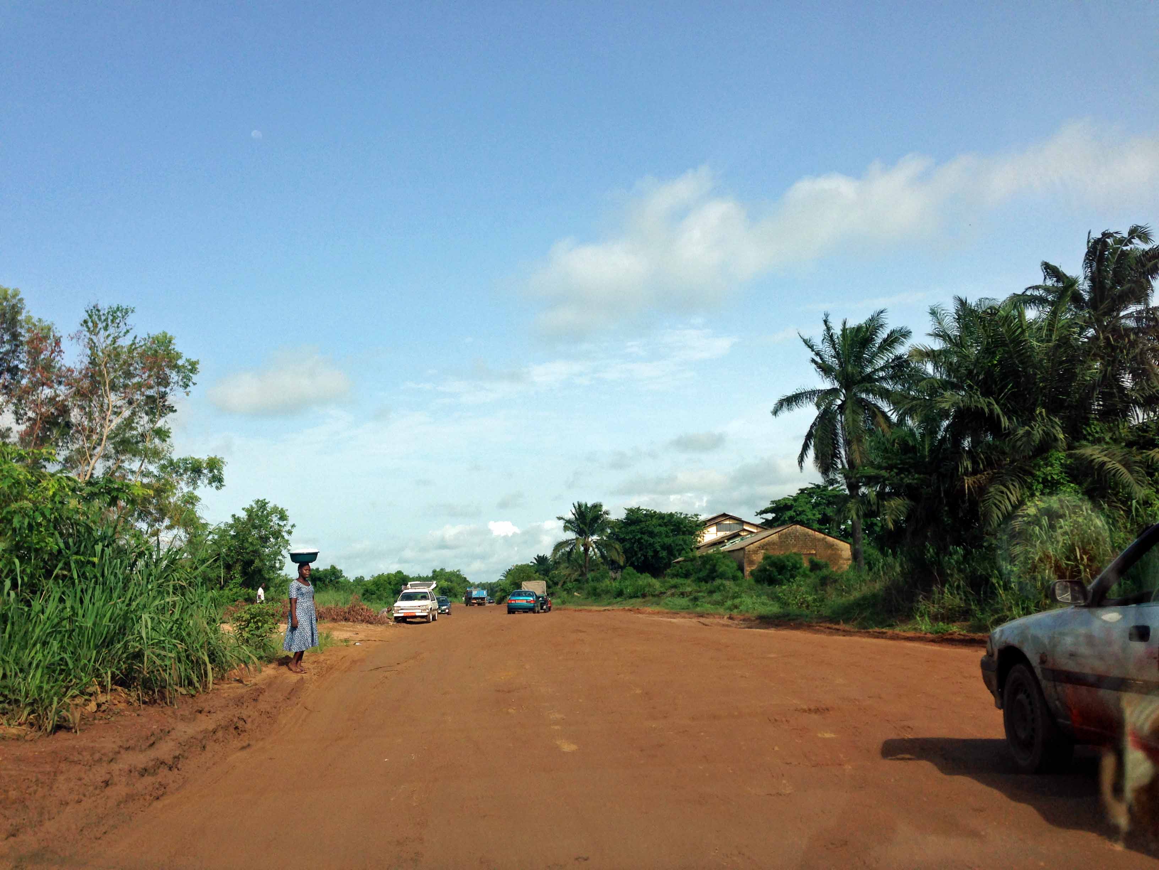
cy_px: 435
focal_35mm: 33
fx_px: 1105
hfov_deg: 55.4
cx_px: 580
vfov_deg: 42.9
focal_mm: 4.12
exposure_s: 1/1290
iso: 50
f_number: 2.4
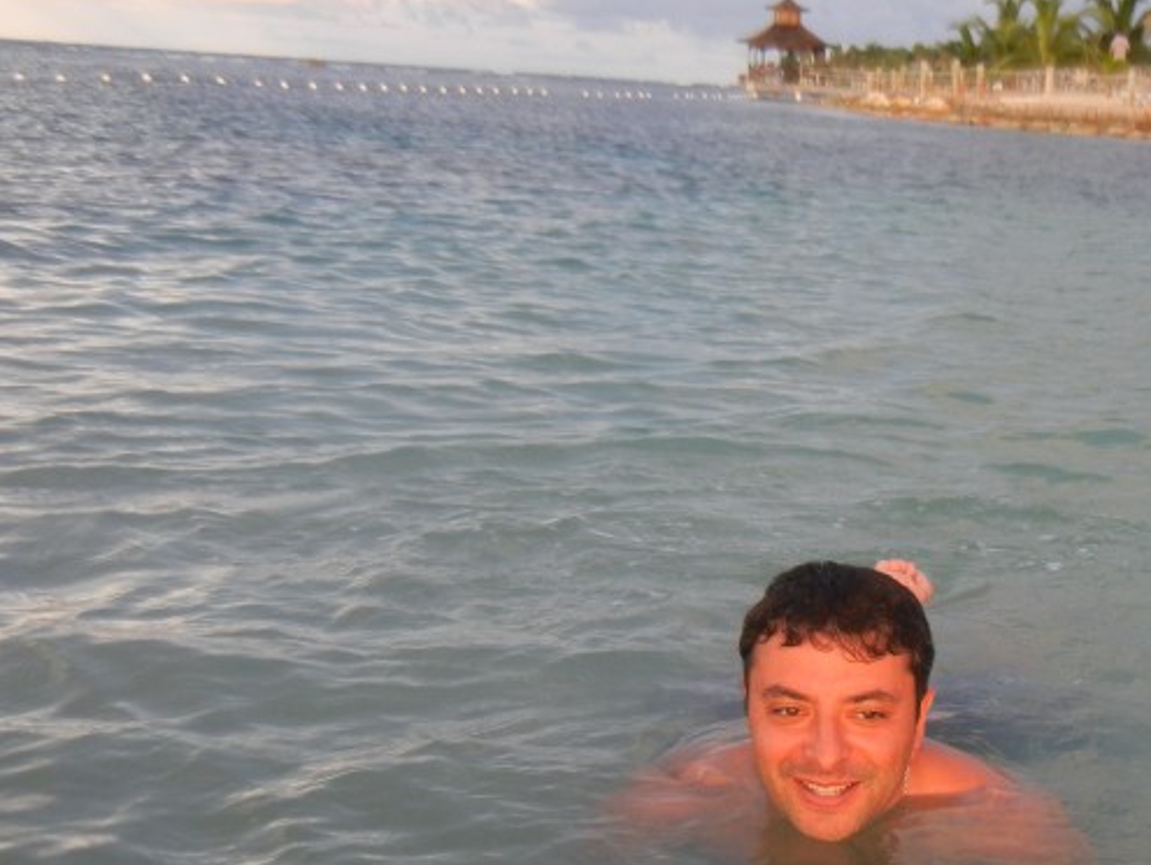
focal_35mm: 62
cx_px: 986
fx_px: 2063
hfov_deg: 30.1
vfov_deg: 23.5
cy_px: 607
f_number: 3.5
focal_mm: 5.4
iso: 160
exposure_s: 1/70.4
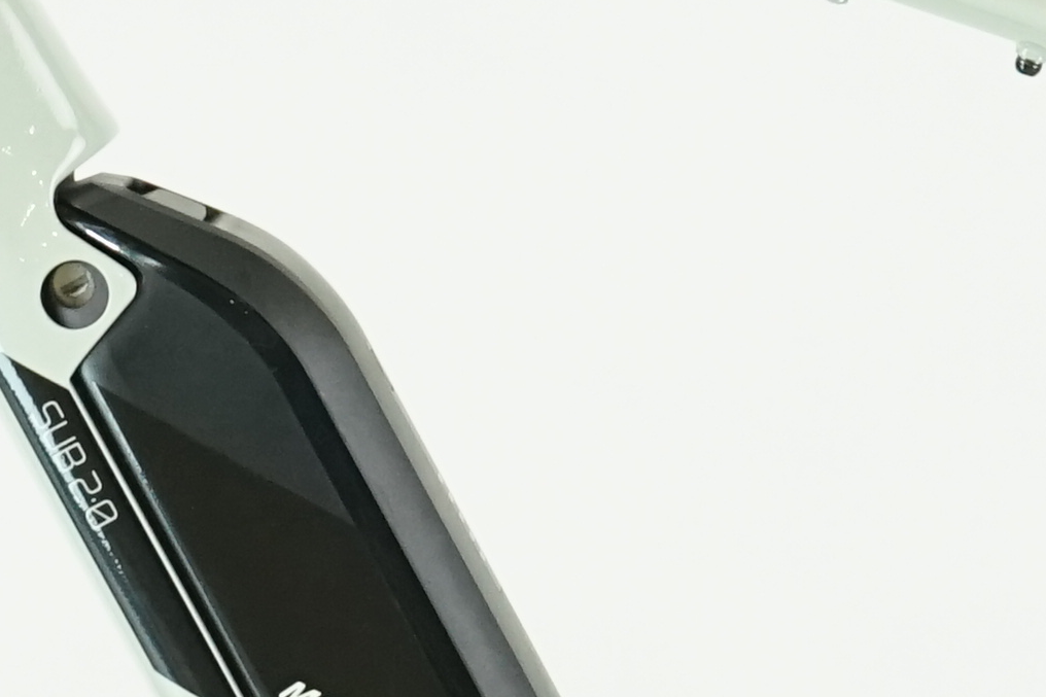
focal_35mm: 313
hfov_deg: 6.6
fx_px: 9092
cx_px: 650
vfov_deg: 4.4
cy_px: 631
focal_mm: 53
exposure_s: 1/200
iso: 1600
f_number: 5.6
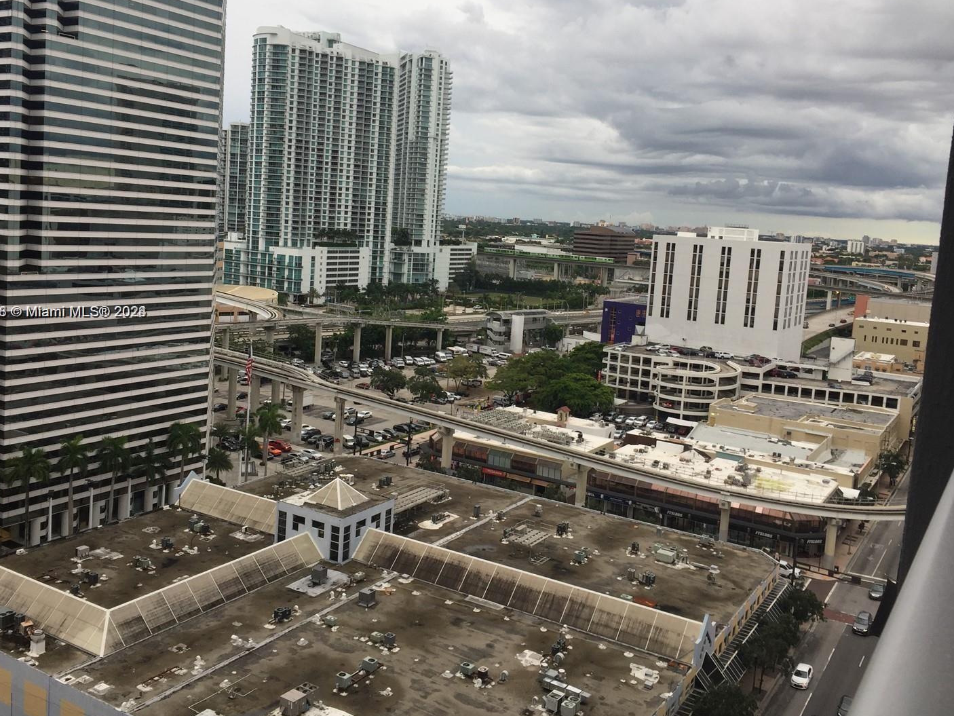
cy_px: 313
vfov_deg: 42.9
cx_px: 472
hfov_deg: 55.3
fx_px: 910
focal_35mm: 33
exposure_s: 1/204
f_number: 2.2
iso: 32
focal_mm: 4.15
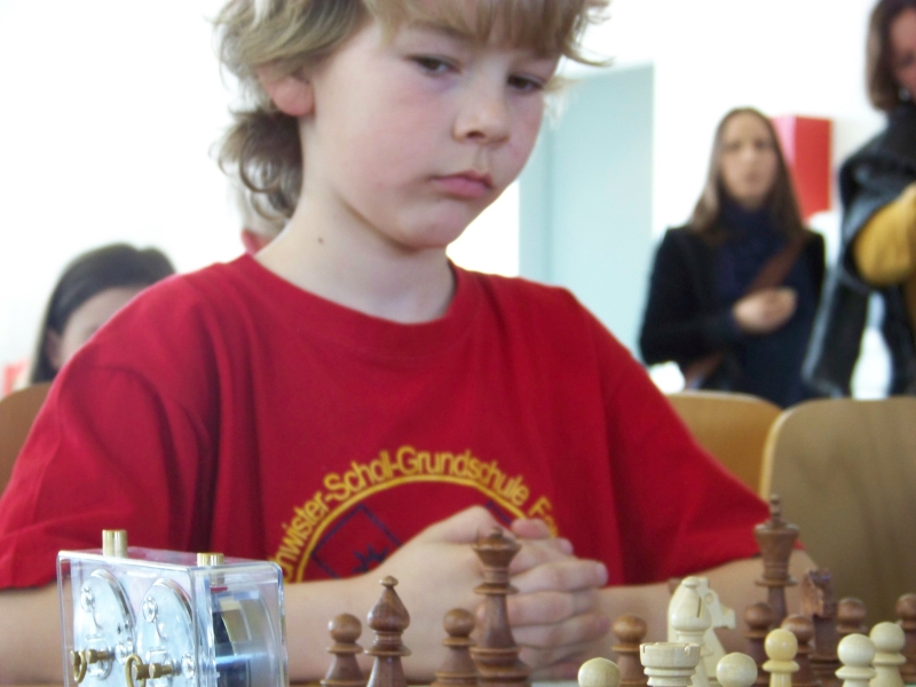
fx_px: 2805
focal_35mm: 106
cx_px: 458
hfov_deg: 18.5
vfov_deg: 14.0
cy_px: 344
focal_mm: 17.6
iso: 200
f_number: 3.2
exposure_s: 1/40
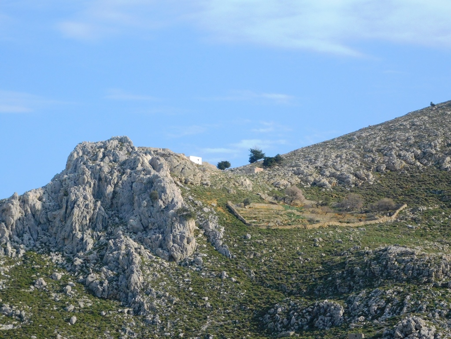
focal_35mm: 134
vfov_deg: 11.1
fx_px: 1746
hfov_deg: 14.7
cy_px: 170
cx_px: 226
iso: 125
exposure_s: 1/640
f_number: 5
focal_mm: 23.7
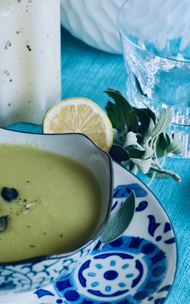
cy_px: 152
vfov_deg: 14.6
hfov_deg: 9.2
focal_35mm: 143
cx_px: 63
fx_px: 1185
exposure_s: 1/10
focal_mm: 62
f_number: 7.1
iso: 100
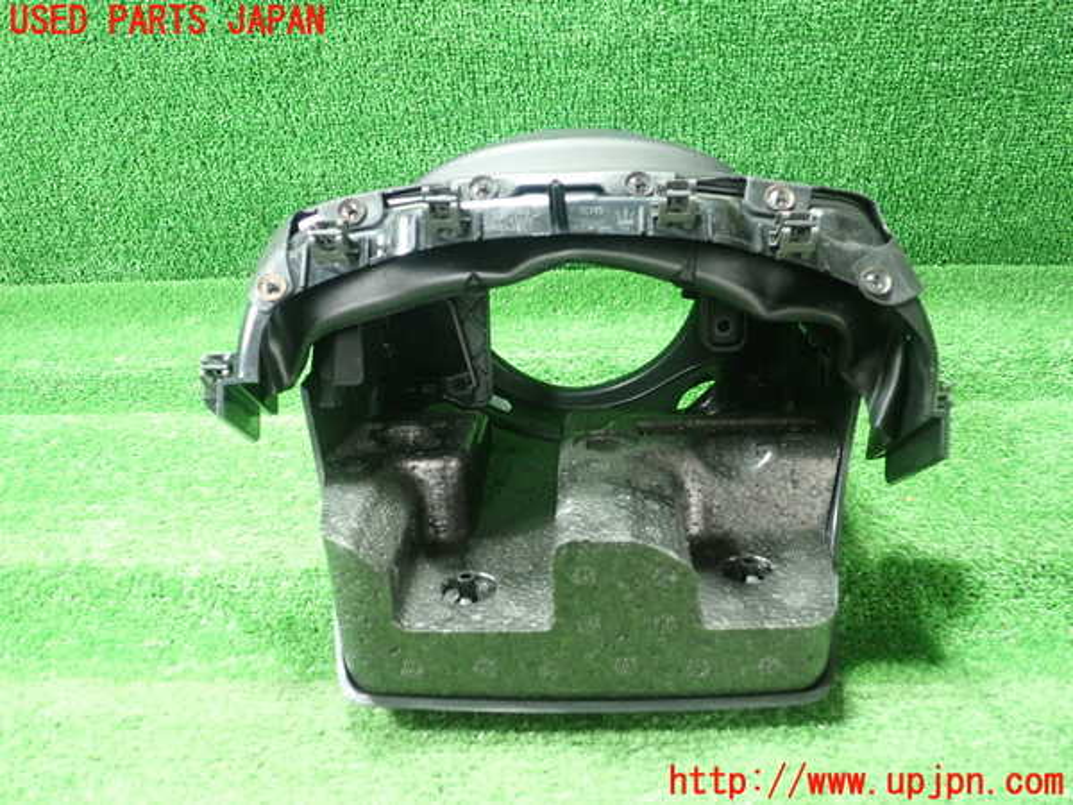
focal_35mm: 30
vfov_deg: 46.8
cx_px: 536
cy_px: 402
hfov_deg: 60.0
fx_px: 930
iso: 800
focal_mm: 5.5
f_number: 2.3
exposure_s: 1/50
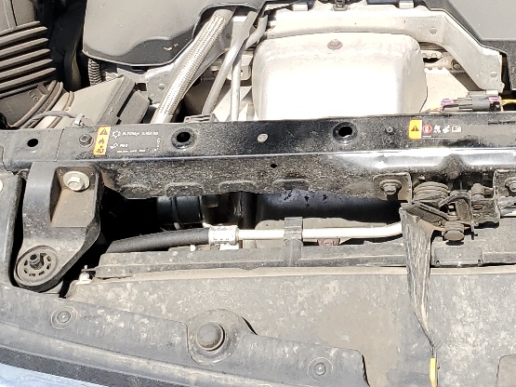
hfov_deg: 25.4
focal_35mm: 75
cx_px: 441
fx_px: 1118
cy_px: -51
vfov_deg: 18.8
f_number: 1.5
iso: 50
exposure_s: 1/1429
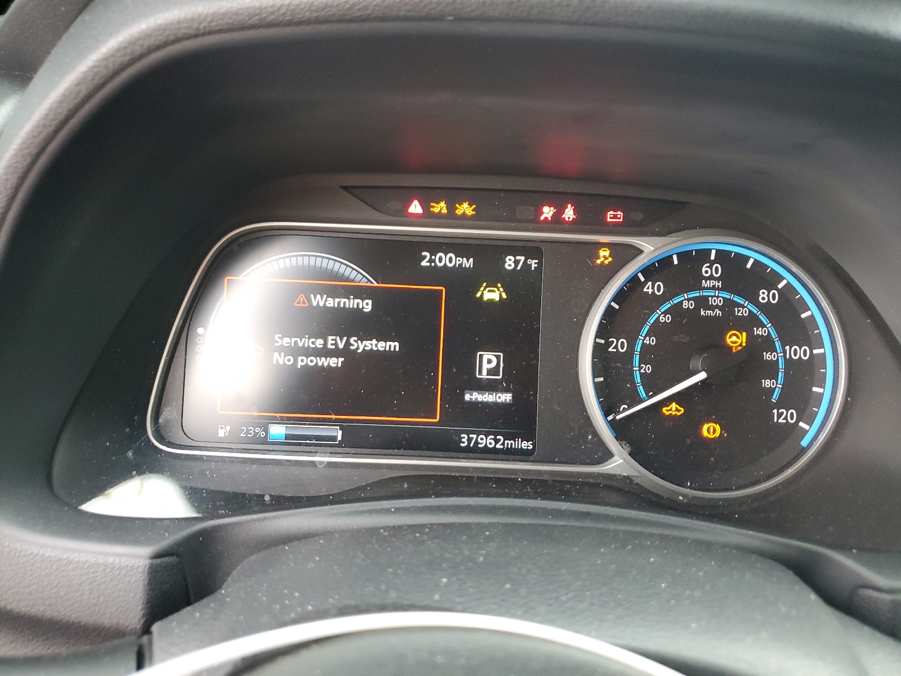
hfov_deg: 67.3
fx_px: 677
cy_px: 338
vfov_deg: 53.1
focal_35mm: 26
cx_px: 450
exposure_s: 1/60.2
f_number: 1.5
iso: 215
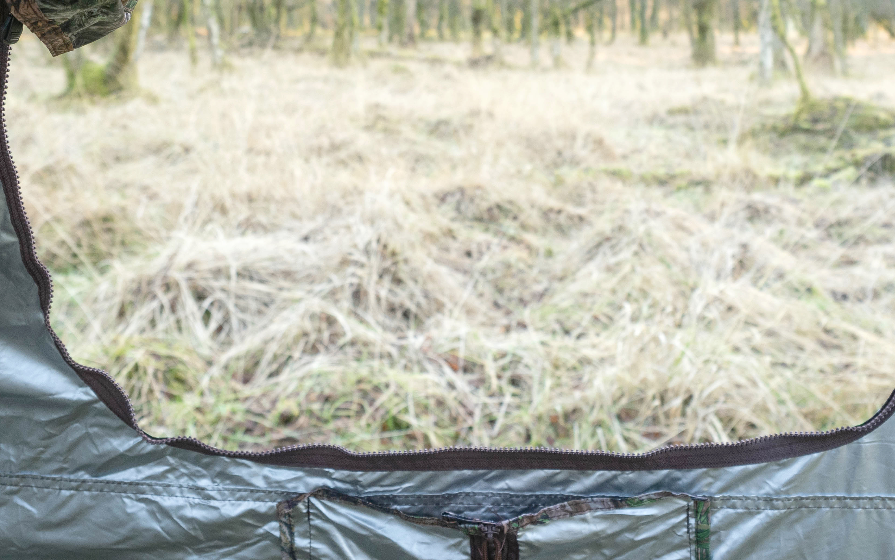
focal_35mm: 40
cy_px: 56
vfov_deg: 30.6
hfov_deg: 49.1
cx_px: 518
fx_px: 976
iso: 400
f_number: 2.8
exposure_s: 1/40
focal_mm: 12
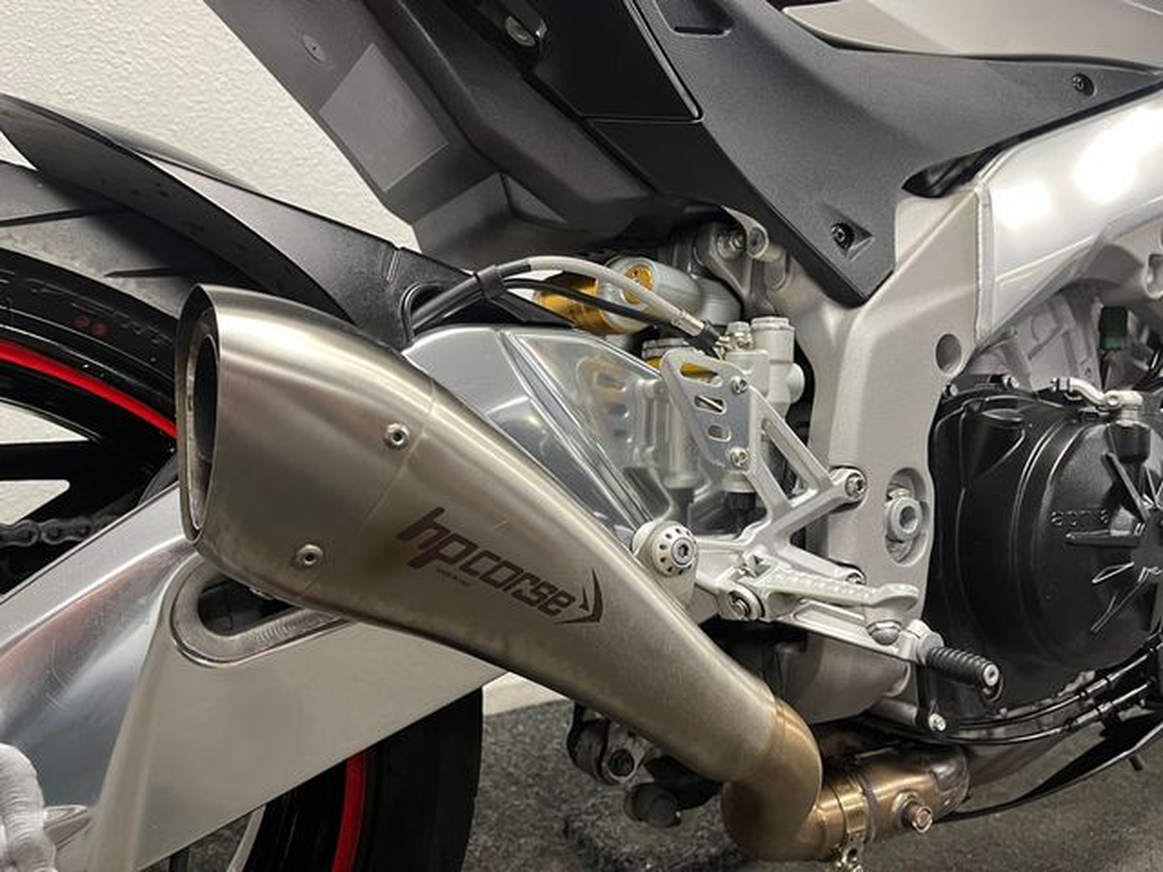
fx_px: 874
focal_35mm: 26
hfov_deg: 67.3
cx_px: 582
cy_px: 436
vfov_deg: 53.1
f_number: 1.6
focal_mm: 5.1
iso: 200
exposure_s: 1/50
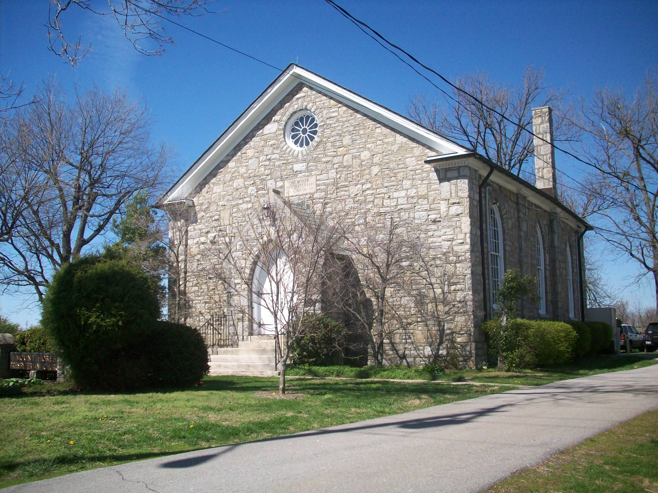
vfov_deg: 38.7
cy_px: 246
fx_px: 703
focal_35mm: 37
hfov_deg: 50.1
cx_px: 329
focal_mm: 6.2
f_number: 5.6
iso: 80
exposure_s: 1/358
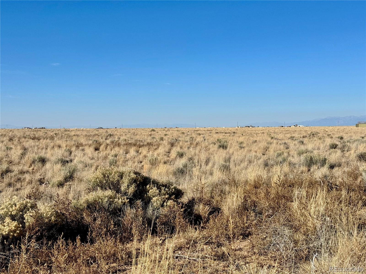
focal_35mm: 48
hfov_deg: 39.7
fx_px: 508
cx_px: 183
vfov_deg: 30.3
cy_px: 137
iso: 64
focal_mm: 6.76
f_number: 1.78
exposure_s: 1/7092
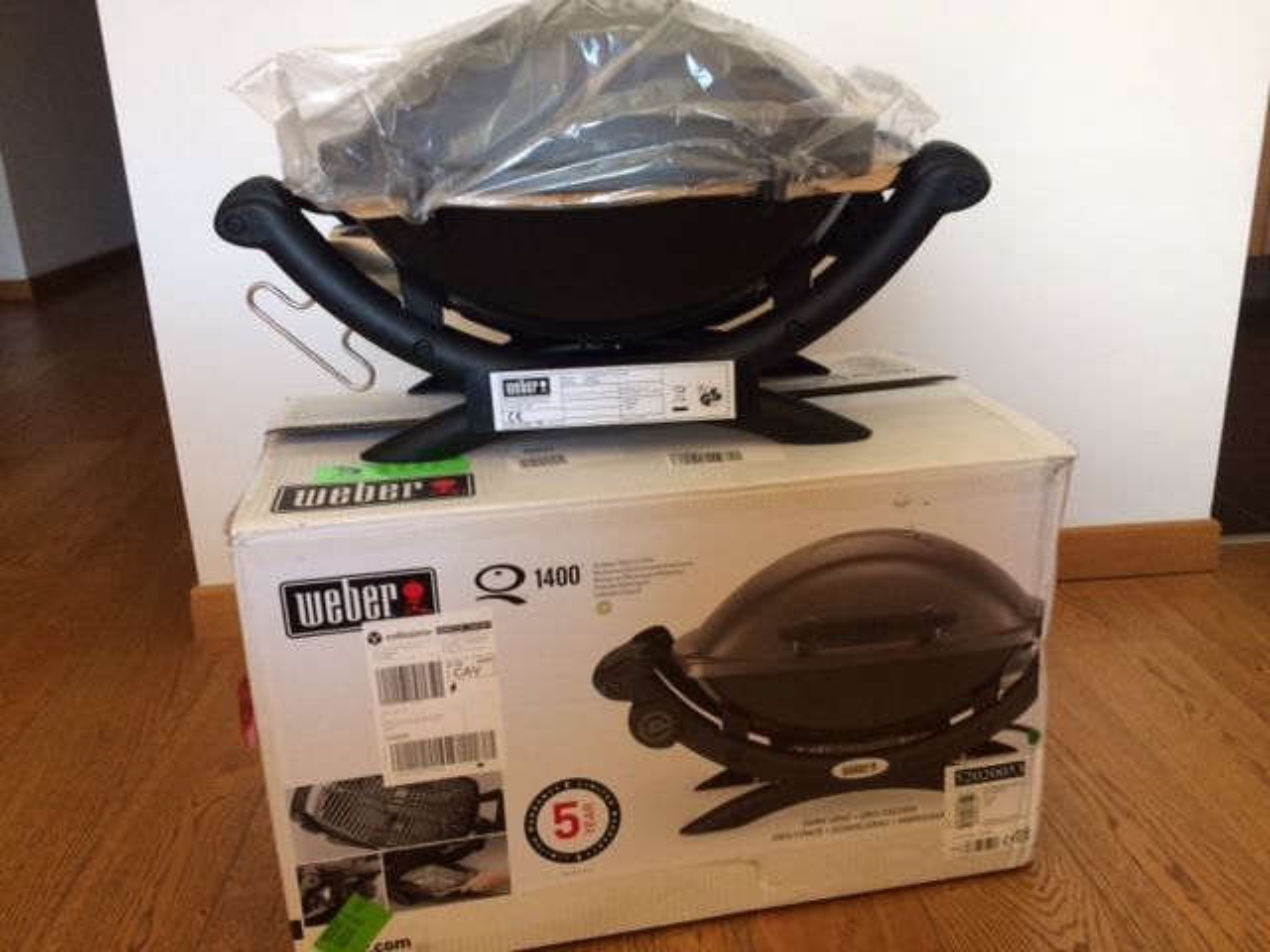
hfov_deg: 61.7
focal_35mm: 29
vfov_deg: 48.2
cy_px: 476
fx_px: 1064
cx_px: 635
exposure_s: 1/33
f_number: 2.2
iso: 64
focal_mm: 4.15
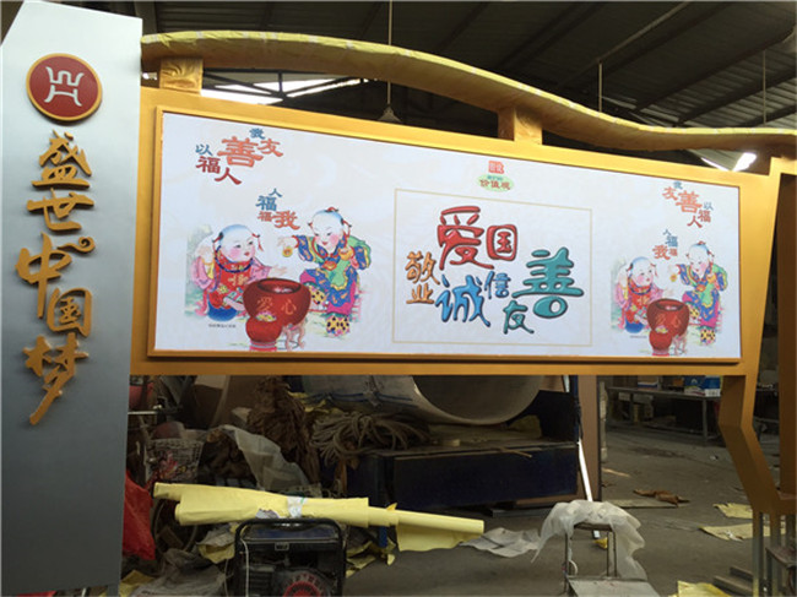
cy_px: 298
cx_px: 398
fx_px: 667
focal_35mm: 29
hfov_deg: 61.7
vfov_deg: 48.2
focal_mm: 4.15
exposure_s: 1/116
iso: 32
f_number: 2.2
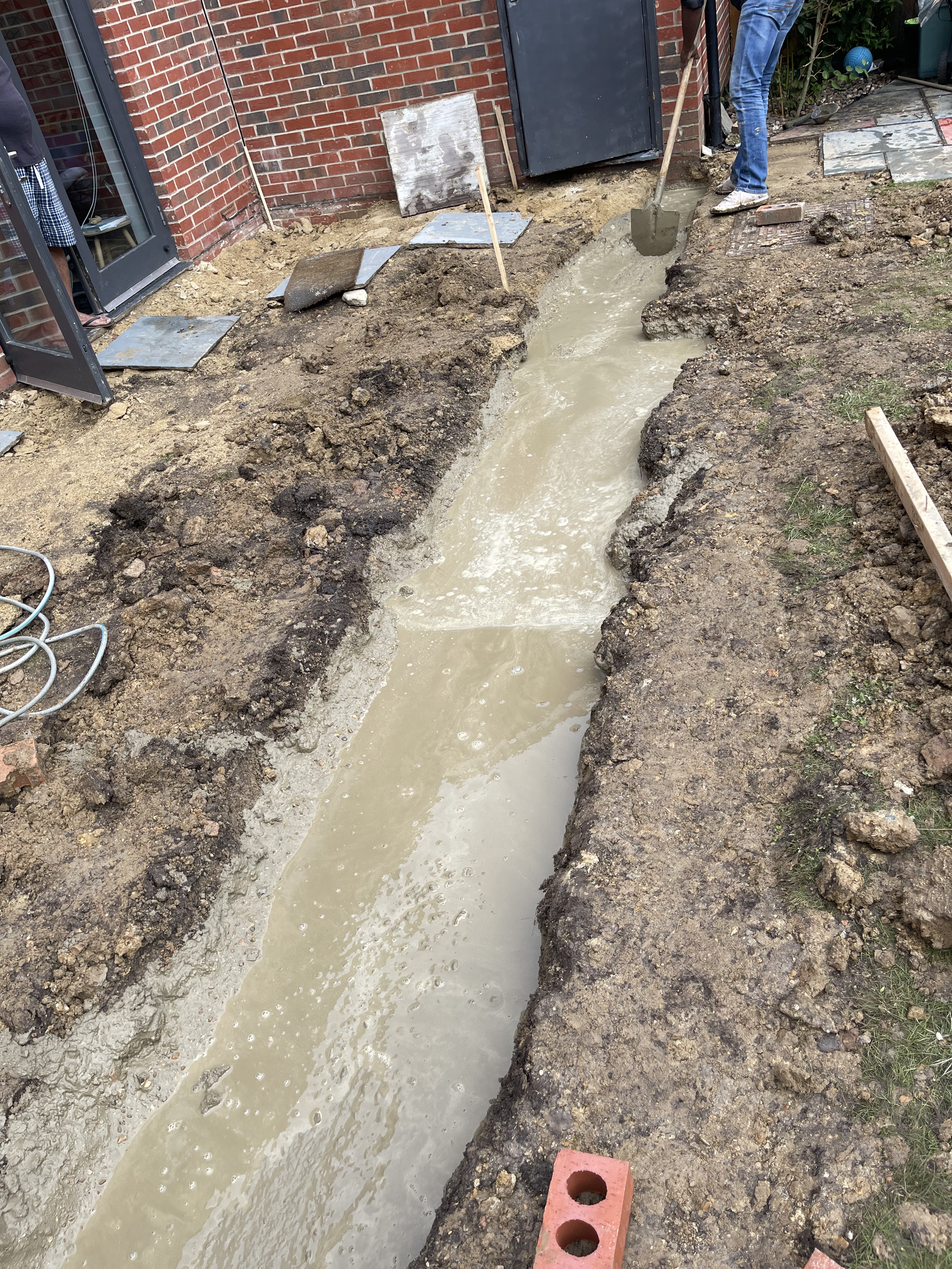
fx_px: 953
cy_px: 634
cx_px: 476
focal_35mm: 26
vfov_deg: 67.3
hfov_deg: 53.1
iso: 32
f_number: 1.6
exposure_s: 1/692
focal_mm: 5.1
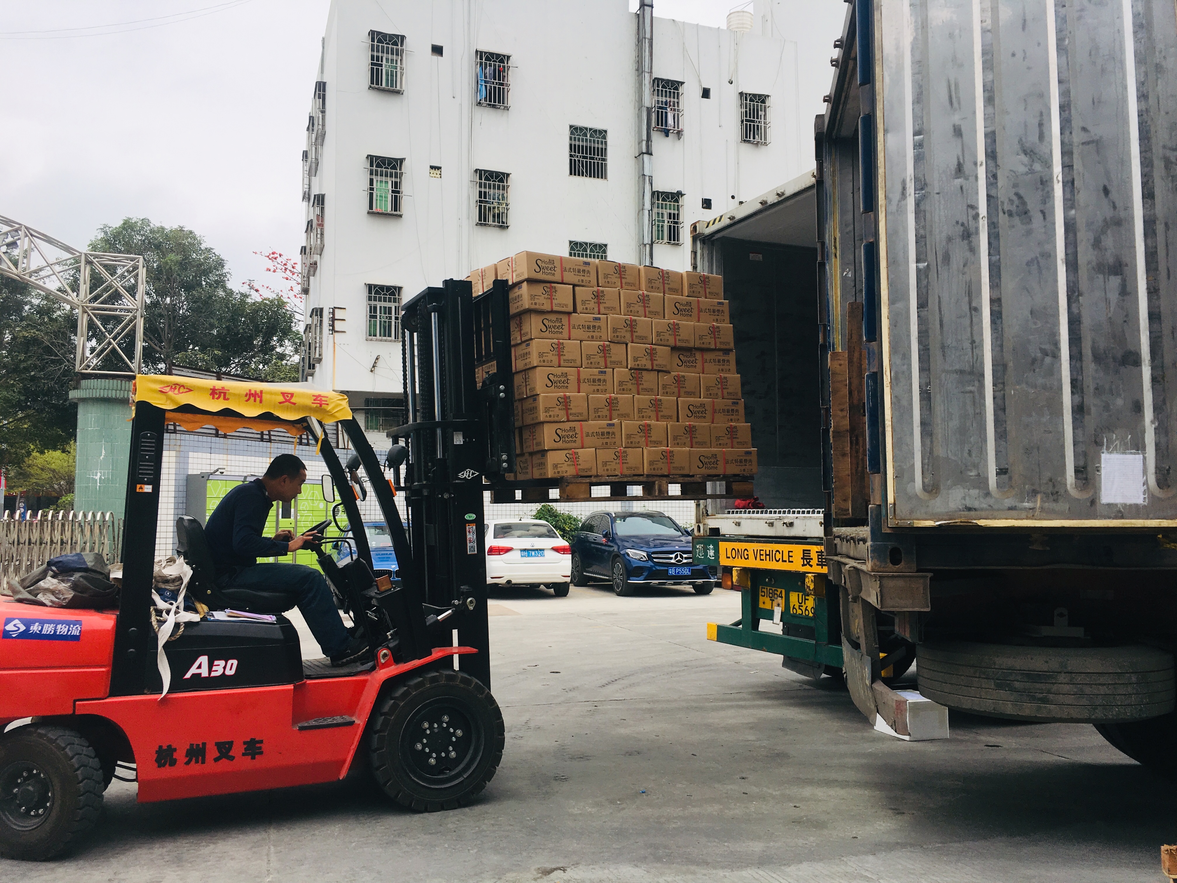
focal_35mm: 29
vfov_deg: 48.2
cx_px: 588
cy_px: 442
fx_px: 986
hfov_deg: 61.7
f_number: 2.2
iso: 25
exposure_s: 1/308
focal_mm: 4.15
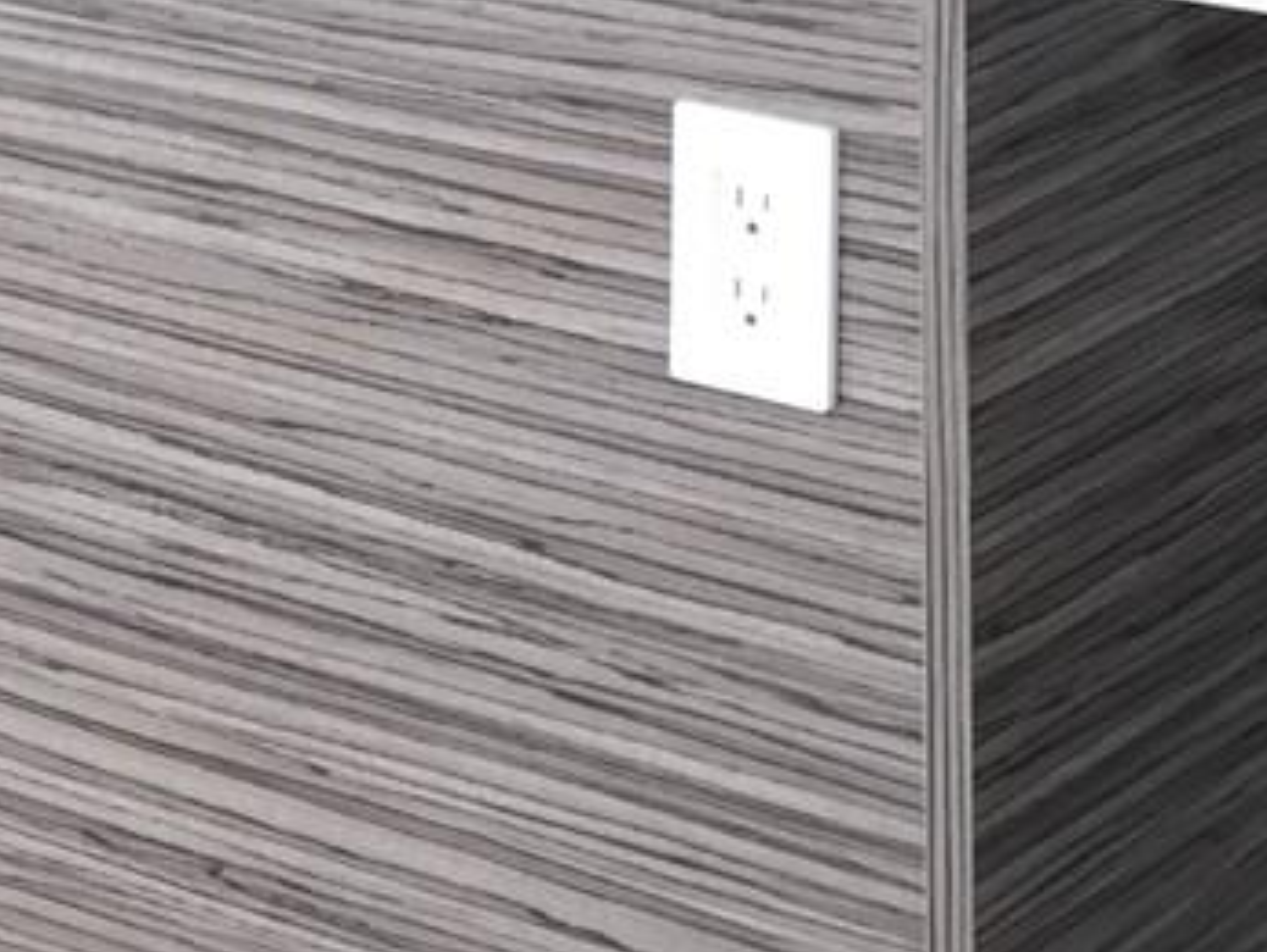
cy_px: -1124
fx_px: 4908
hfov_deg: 14.2
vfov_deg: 10.0
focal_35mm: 134
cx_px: -275
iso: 32
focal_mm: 4.15
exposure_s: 1/40
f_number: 2.2
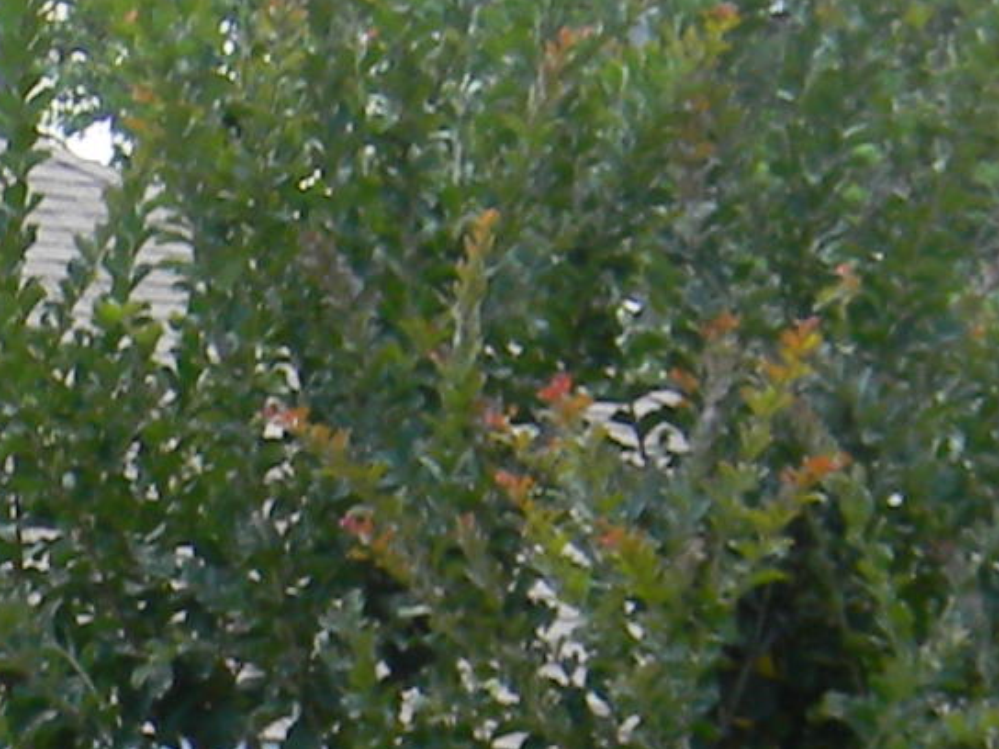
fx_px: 6522
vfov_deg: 6.5
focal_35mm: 226
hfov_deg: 8.4
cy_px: 1151
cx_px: -854
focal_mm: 7.3
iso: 80
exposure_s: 1/95.2
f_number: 3.8
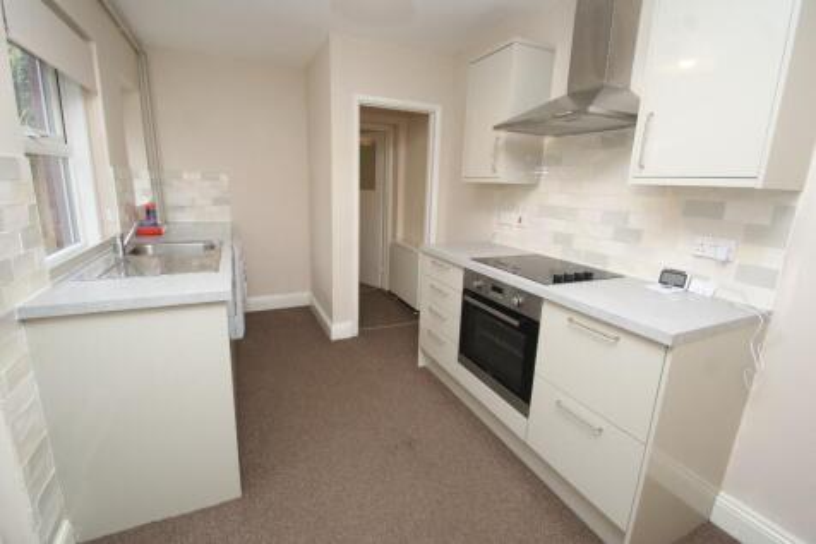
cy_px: 272
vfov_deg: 77.3
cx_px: 408
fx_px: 340
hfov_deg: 100.4
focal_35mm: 15
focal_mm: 10
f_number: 5.6
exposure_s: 1/60
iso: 400
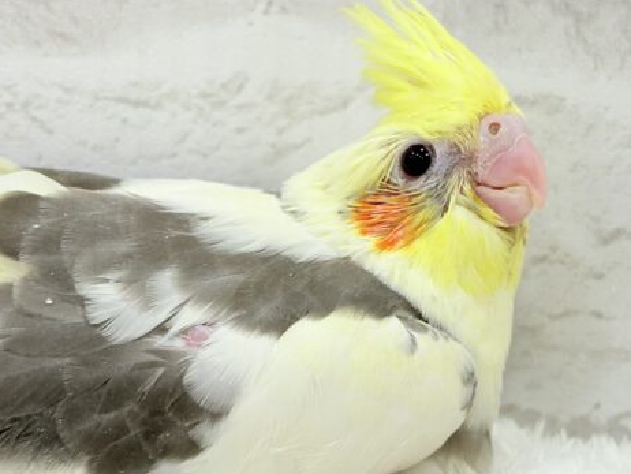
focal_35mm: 72
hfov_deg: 27.0
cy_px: 253
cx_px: 332
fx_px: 1313
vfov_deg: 20.5
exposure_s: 1/100
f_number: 1.6
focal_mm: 5.96
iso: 64
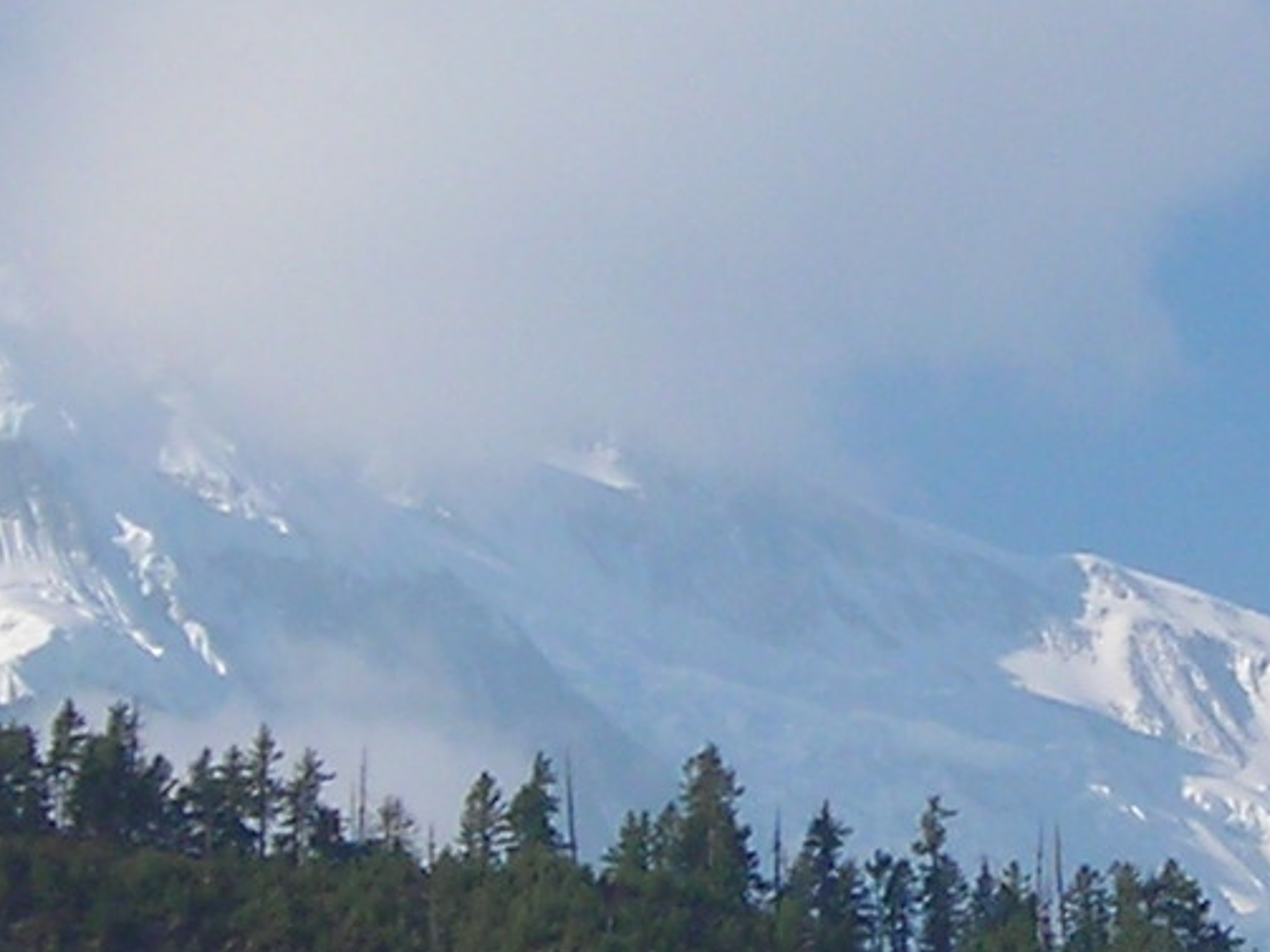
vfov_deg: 7.6
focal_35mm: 196
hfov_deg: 10.0
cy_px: 513
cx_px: 1187
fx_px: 7189
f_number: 6.4
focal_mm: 6.3
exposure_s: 1/166
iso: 50
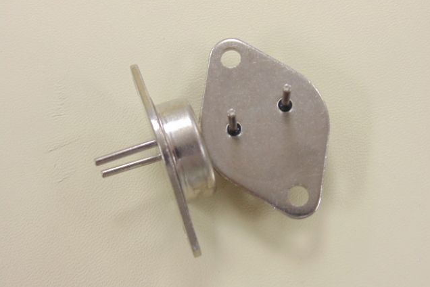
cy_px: 145
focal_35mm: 68
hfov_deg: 29.7
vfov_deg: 20.0
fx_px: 812
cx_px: 216
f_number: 4.1
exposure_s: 1/30
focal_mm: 11.7
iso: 400
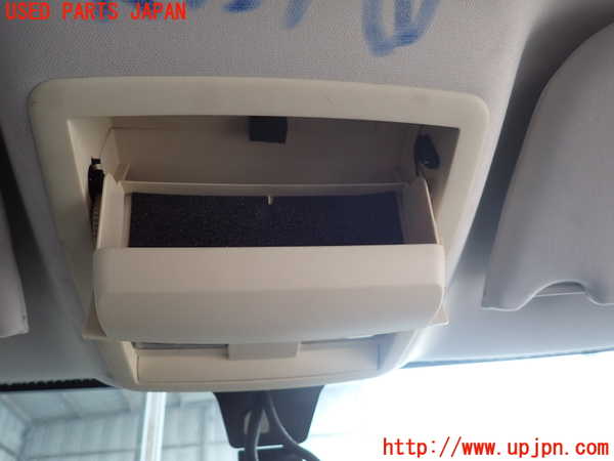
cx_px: 307
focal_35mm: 25
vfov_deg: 54.9
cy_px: 230
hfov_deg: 69.4
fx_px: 443
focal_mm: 4.5
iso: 200
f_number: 2
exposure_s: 1/50
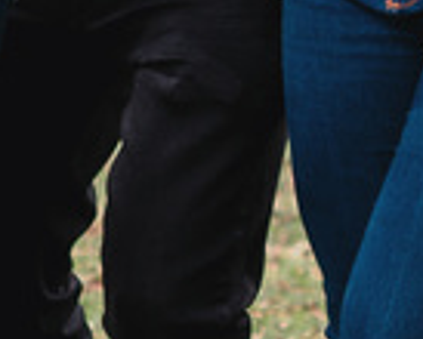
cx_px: -303
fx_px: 5140
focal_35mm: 410
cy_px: -92
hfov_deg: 4.7
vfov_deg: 3.8
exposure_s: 1/500
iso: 100
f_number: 2.2
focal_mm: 50
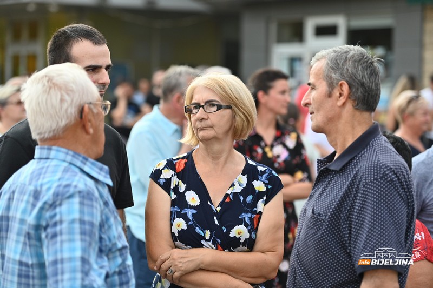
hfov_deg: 19.5
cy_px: 144
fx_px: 1263
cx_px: 216
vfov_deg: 13.0
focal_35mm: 105
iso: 500
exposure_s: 1/2000
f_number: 2.8
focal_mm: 105
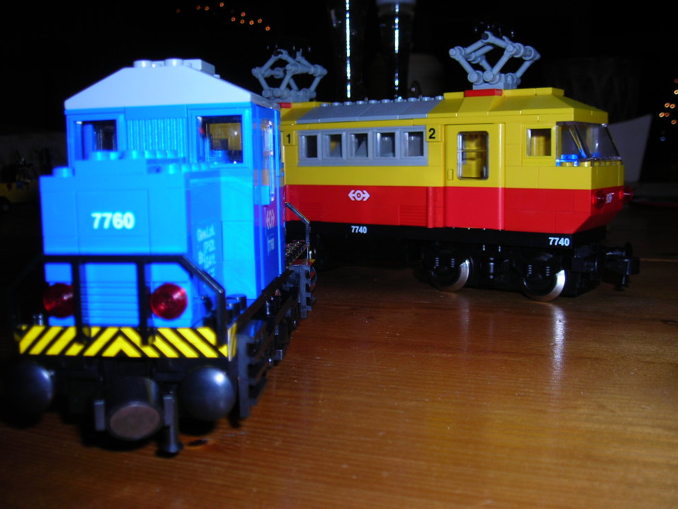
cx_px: 327
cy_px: 260
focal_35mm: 40
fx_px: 784
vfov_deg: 36.0
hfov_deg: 46.8
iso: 50
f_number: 3.2
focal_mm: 6.3
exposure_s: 1/60.1
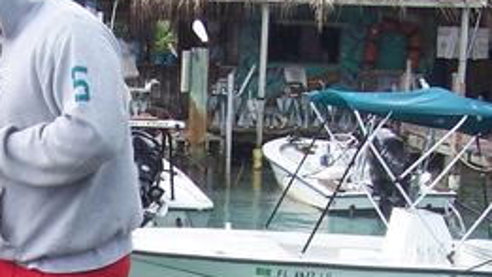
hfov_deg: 21.8
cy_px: 399
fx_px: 1253
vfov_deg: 12.1
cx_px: 57
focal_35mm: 96
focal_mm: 6
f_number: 3
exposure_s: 1/250
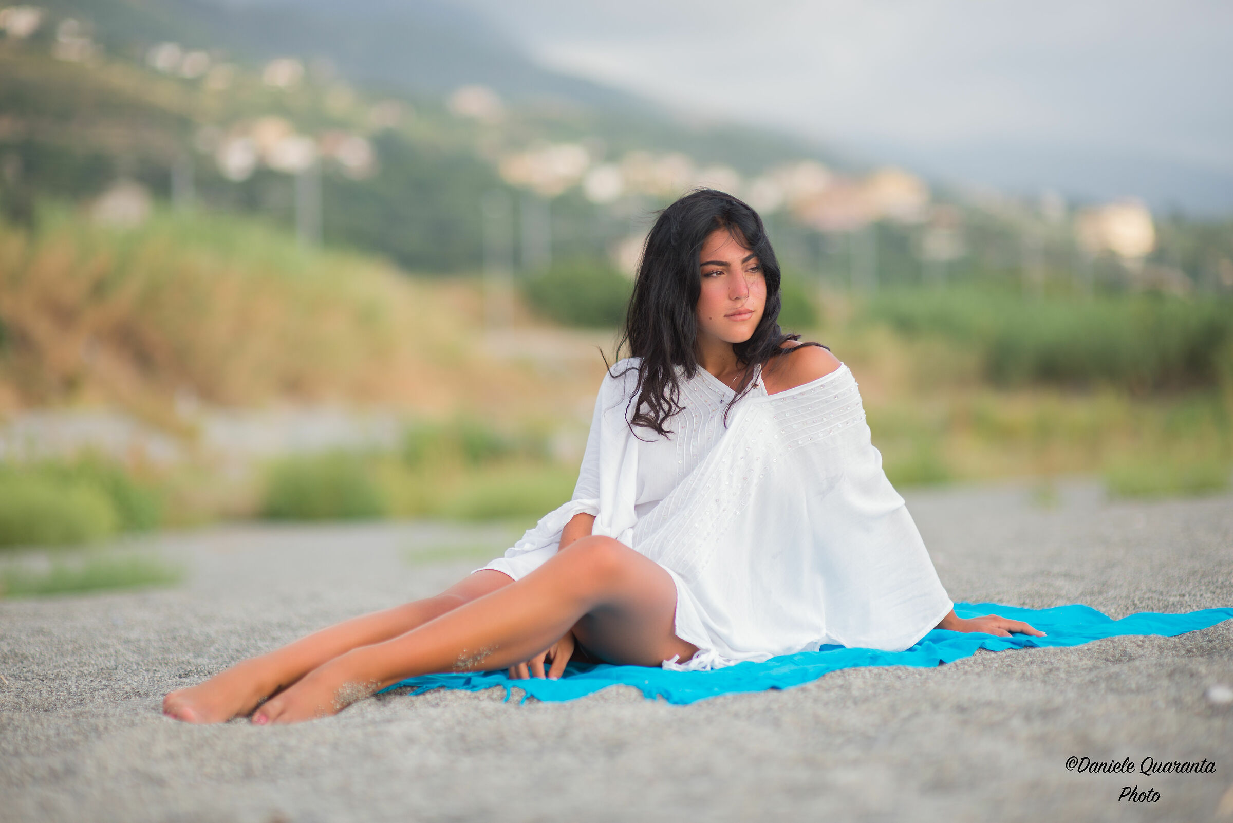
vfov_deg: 16.1
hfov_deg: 23.9
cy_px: 412
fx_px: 2912
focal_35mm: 85
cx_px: 616
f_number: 1.6
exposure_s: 1/2000
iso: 200
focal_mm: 85
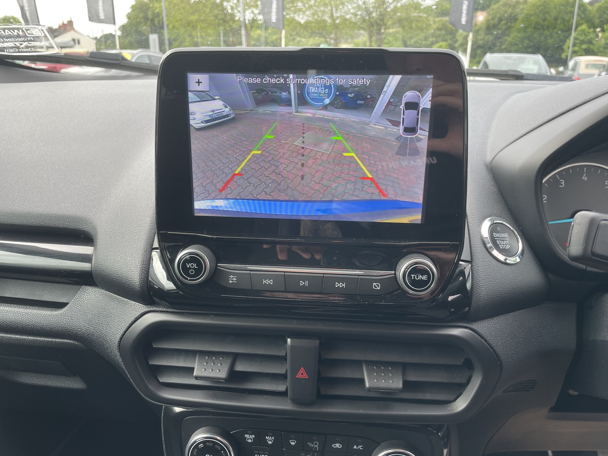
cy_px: 228
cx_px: 304
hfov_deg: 67.3
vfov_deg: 53.1
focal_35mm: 26
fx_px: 457
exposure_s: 1/191
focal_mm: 4.2
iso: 32
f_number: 1.6
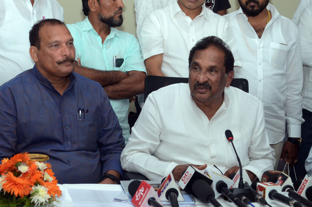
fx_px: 714
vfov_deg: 16.5
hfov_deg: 24.7
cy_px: 104
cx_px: 156
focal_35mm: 82
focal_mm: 55
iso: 1250
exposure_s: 1/160
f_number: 8
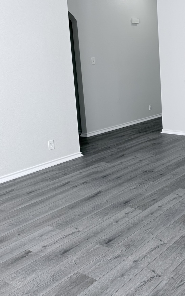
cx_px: 178
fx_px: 339
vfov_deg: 46.9
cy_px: 117
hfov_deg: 28.9
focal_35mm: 42
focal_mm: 6.76
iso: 50
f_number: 1.78
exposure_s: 1/121
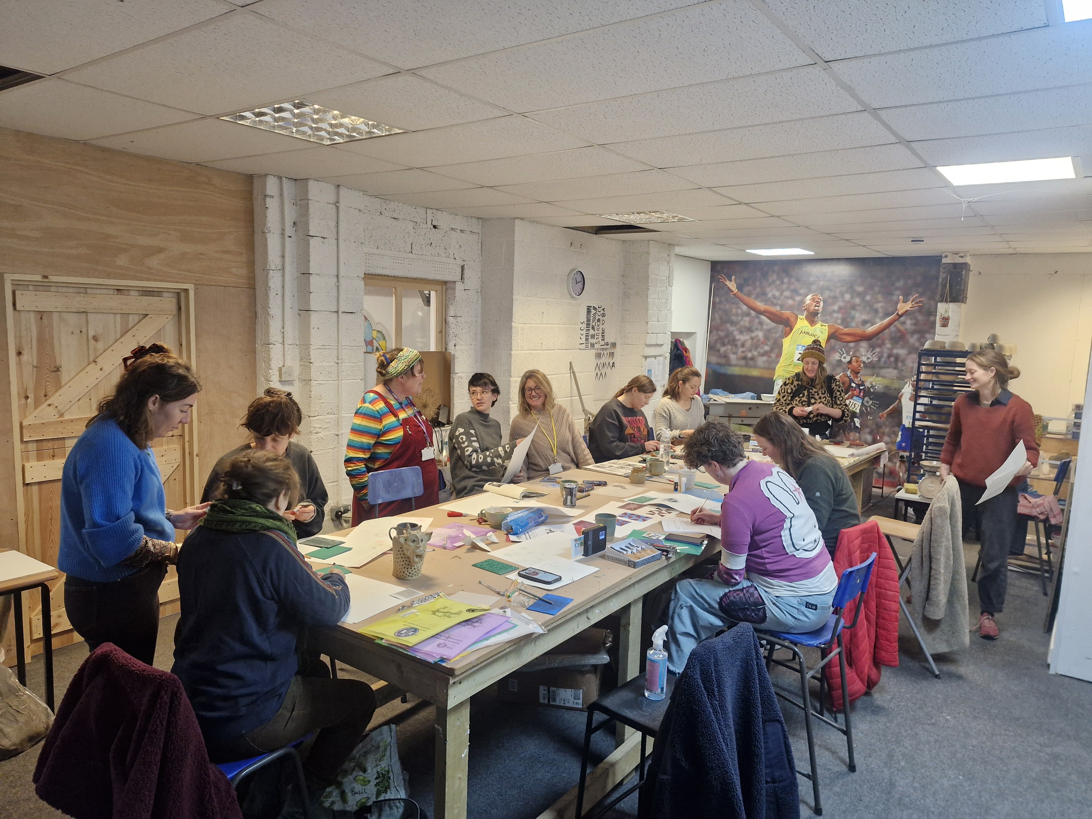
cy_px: 410
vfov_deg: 58.9
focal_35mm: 23
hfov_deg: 73.9
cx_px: 546
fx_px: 726
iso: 320
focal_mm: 5.54
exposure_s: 1/100
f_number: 1.8
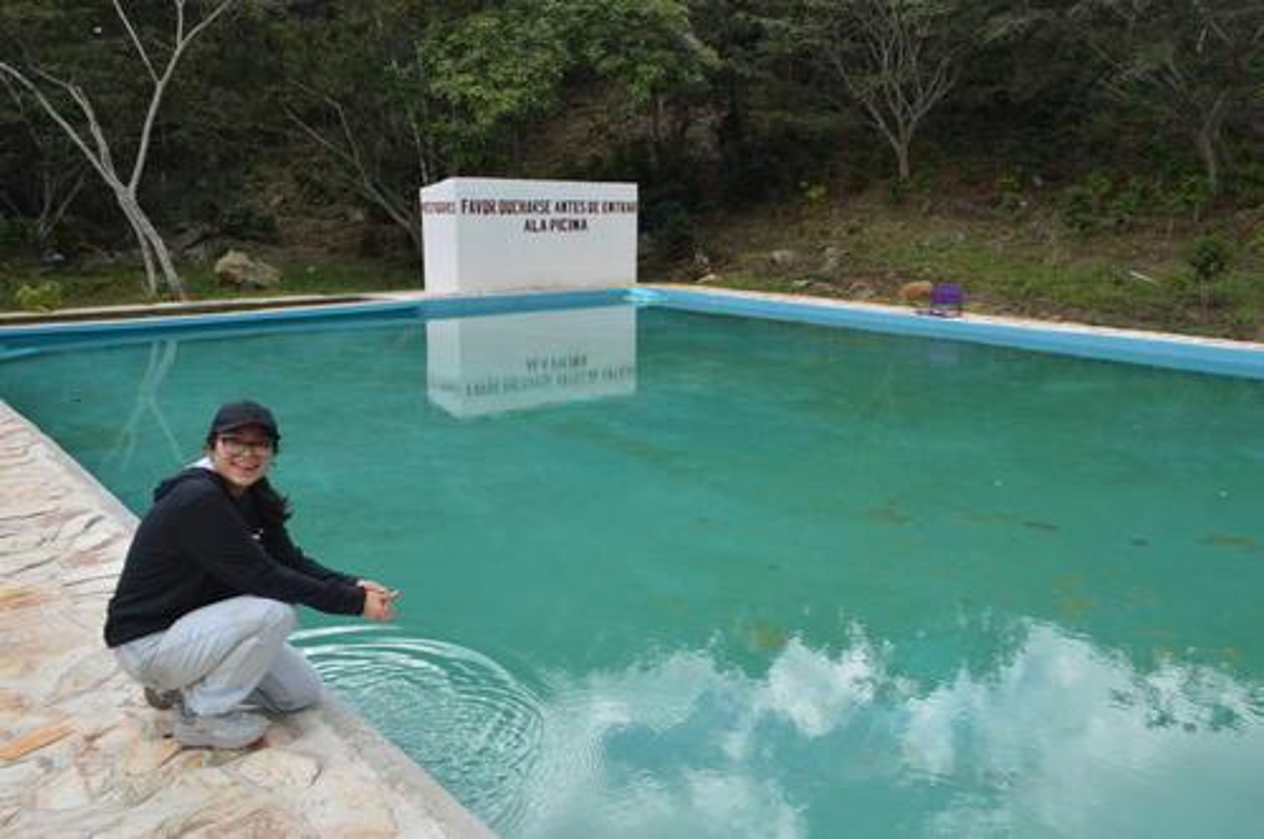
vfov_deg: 47.8
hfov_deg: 67.4
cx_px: 632
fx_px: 947
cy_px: 420
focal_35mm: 27
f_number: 8
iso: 100
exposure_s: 1/125
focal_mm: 18
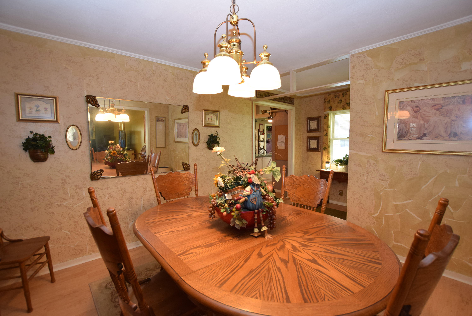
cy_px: 158
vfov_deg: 72.2
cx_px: 236
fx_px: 216
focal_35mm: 16
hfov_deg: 94.9
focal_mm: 11
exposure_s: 1/60
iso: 1400
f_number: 3.5
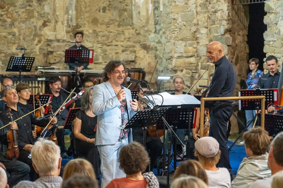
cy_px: 94
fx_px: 825
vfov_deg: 13.0
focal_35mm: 105
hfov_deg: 19.5
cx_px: 142
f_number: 4
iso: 8000
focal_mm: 105
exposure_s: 1/125
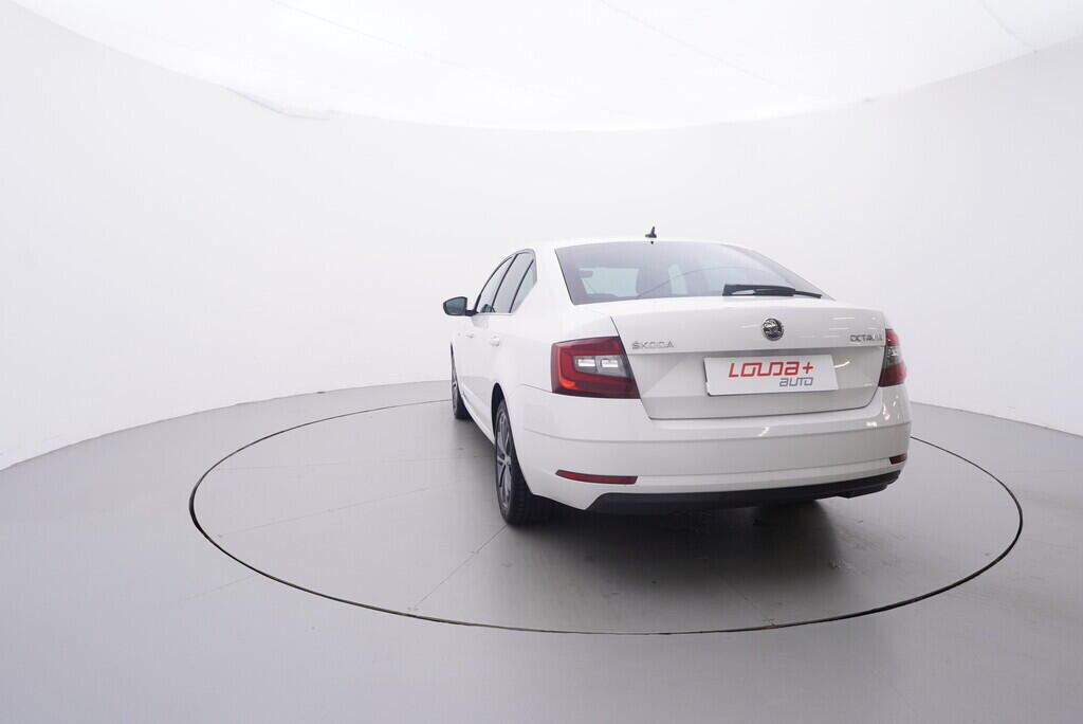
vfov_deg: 56.2
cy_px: 362
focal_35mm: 22
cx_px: 542
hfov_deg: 77.3
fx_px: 677
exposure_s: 1/80
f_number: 5
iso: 200
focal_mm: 15
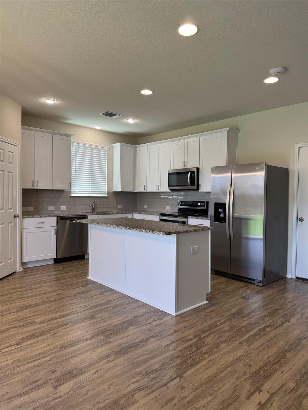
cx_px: 154
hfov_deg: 56.8
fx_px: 285
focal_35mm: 24
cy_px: 205
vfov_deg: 71.6
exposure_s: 1/120
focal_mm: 6.76
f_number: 1.78
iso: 100
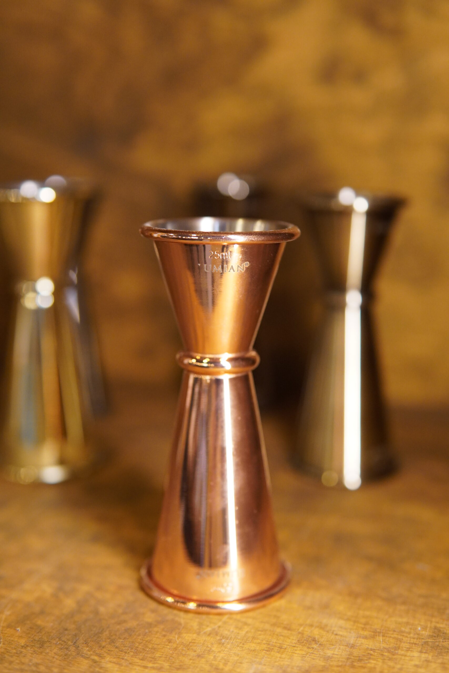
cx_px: 224
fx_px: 842
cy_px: 336
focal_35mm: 45
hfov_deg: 29.9
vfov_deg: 43.6
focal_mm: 30
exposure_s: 1/160
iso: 1600
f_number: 2.2
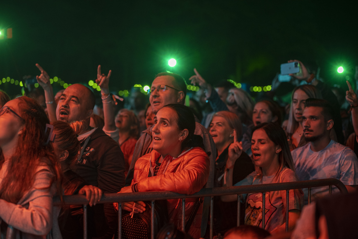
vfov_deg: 19.5
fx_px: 696
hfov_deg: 28.8
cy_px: 120
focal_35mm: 70
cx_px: 179
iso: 1600
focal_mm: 70
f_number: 2.8
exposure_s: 1/125
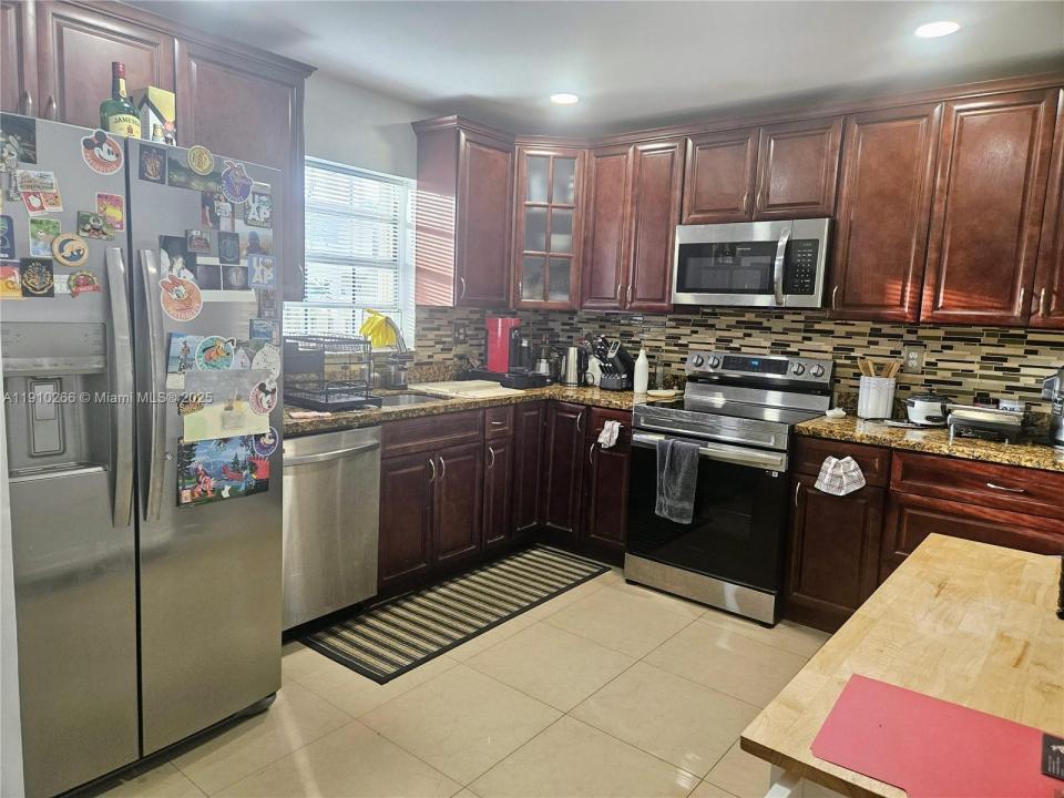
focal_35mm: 23
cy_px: 399
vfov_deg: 58.9
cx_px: 532
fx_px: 707
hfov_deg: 73.9
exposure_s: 1/120
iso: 400
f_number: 1.8
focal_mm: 5.4
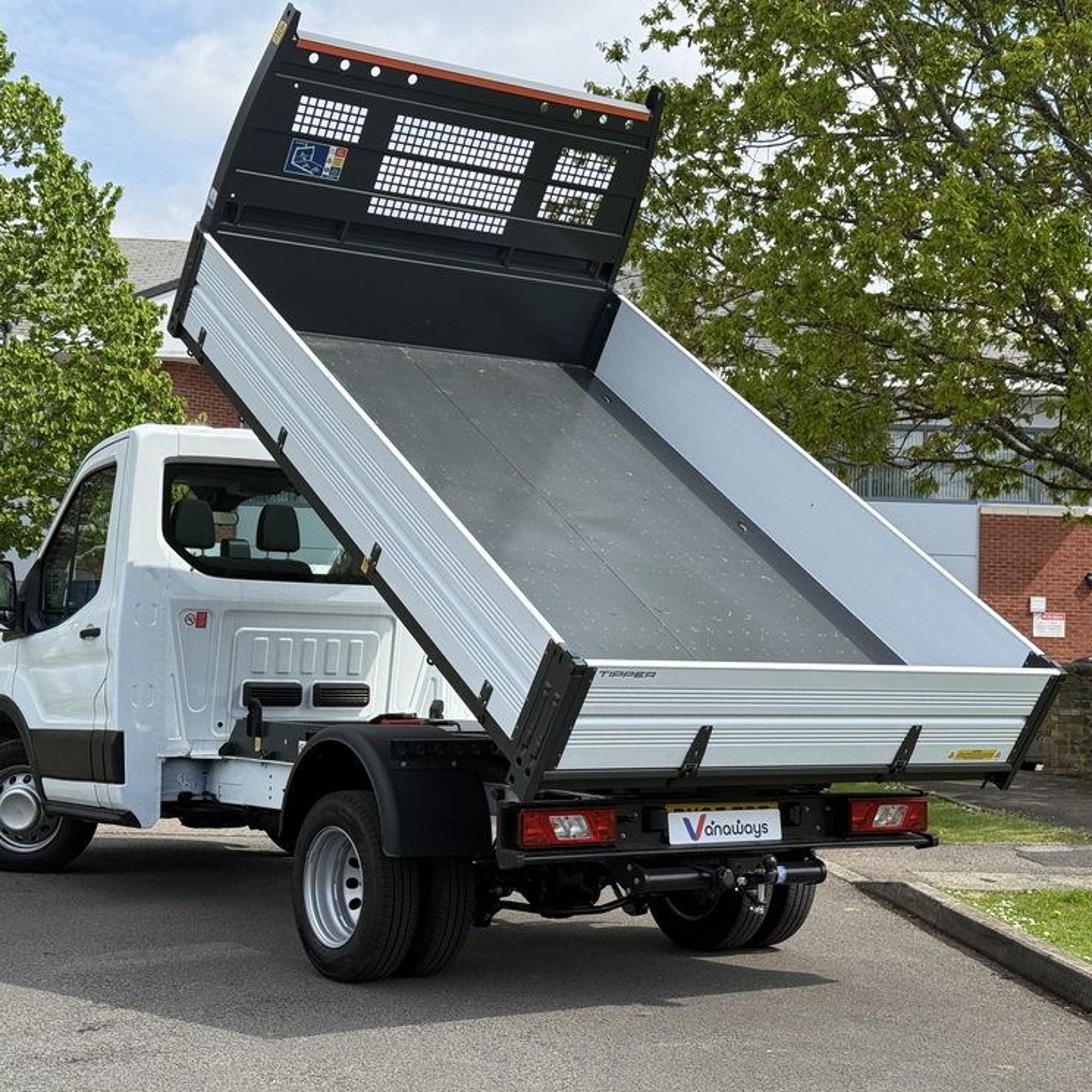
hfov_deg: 30.0
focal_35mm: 57
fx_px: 2034
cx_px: 512
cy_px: 545
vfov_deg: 30.0
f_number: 1.78
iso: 64
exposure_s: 1/2762
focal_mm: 6.76
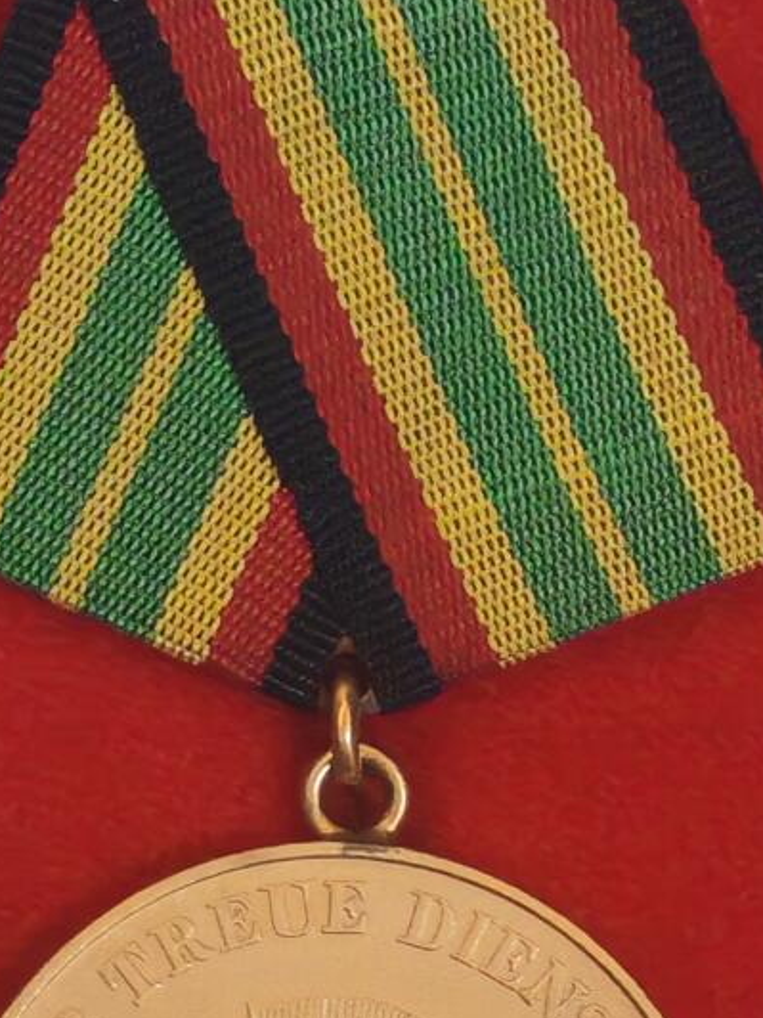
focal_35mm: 230
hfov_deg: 6.5
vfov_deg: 8.6
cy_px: 639
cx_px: 392
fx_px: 6759
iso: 400
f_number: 1.95
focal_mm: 5.52
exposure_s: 1/50
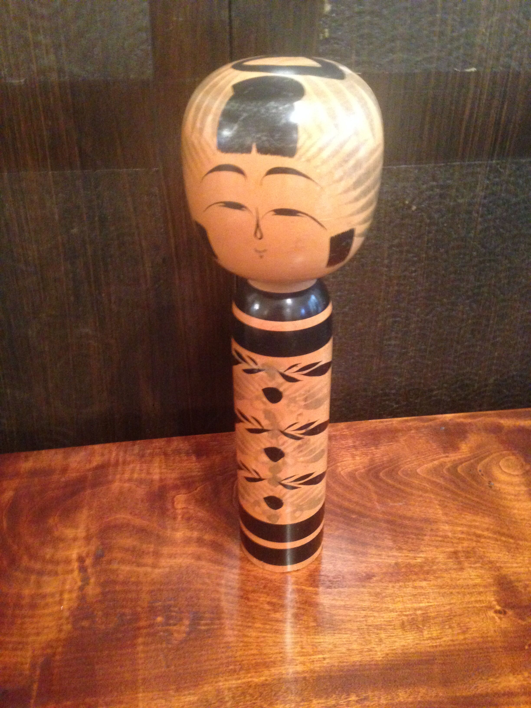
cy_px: 354
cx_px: 266
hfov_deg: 42.9
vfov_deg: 55.4
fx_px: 675
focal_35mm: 33
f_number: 2.4
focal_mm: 4.12
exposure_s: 1/15
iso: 500
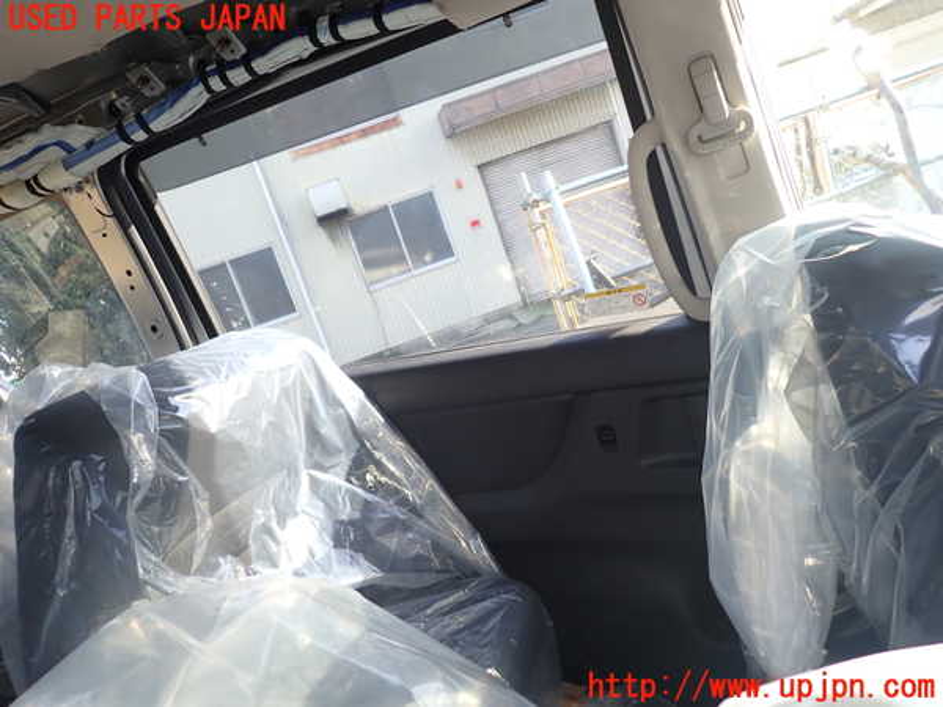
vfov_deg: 54.9
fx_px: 681
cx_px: 472
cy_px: 354
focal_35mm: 25
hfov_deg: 69.4
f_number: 2
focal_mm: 4.5
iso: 100
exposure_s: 1/80
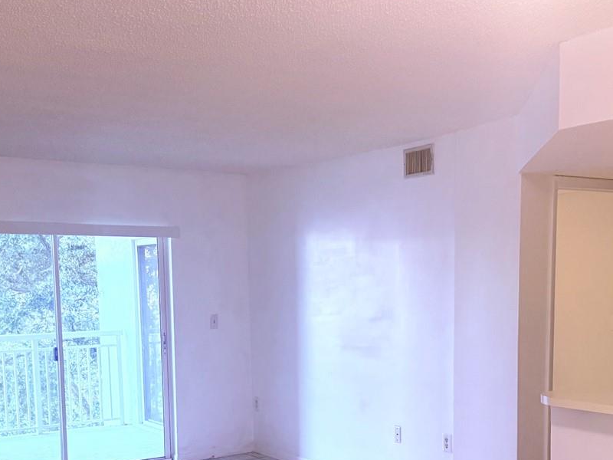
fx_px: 850
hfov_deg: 39.7
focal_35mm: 48
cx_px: 295
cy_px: 378
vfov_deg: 29.5
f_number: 1.78
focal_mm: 6.76
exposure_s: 1/60
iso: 400
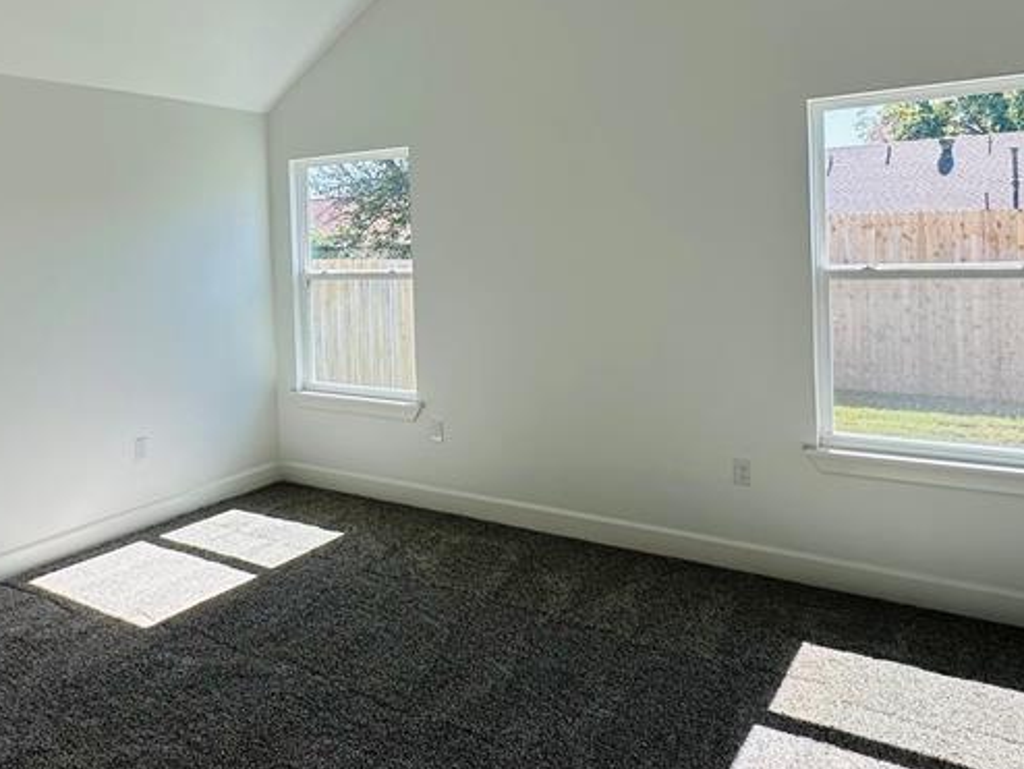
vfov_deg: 47.5
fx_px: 858
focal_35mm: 29
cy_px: 259
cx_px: 269
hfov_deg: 58.7
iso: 40
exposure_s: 1/243
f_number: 2.2
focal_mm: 2.22
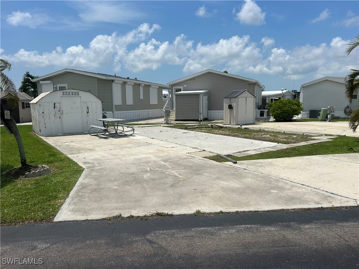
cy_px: 134
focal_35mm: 26
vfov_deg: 53.1
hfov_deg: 67.3
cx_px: 180
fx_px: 270
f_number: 1.5
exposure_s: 1/11364
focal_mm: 5.7
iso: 50
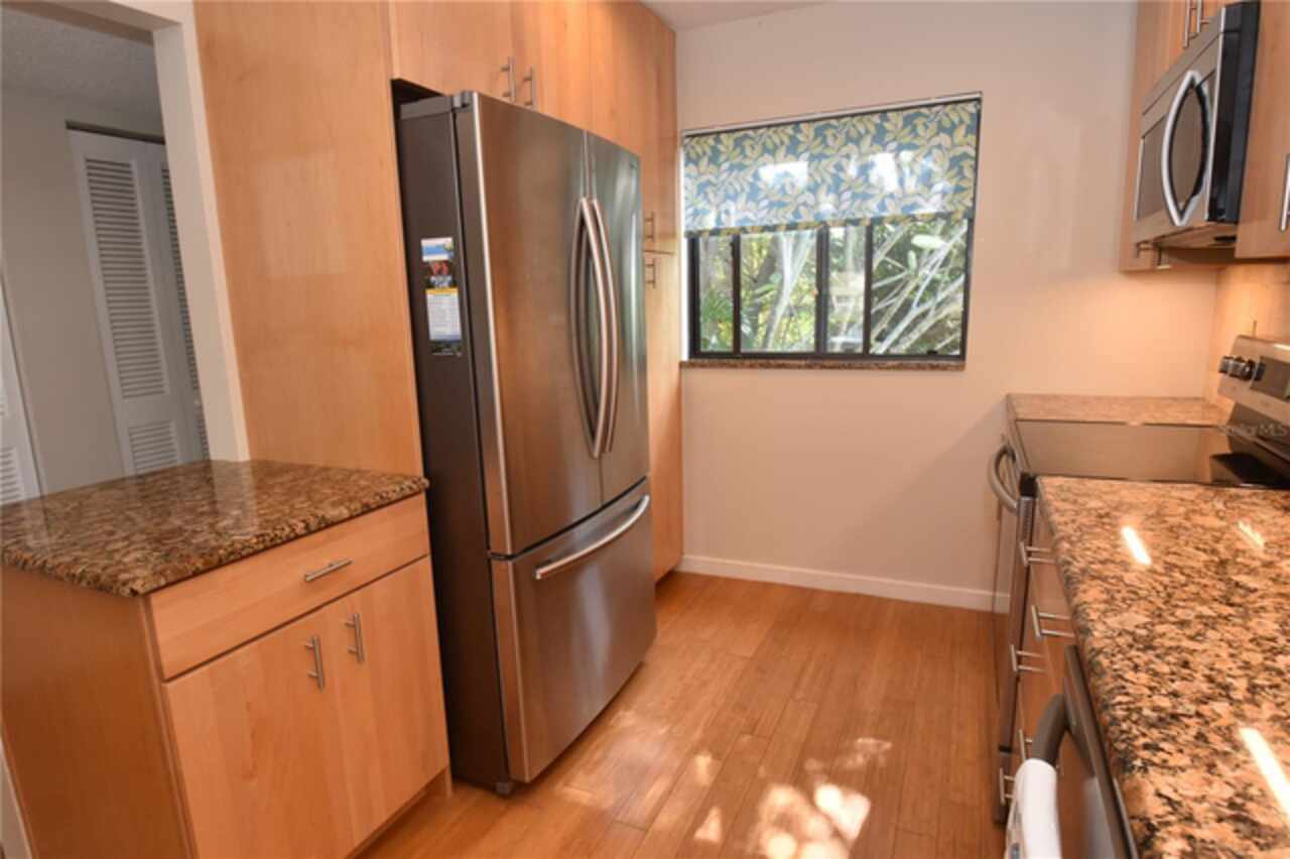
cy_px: 430
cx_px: 645
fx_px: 698
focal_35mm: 20
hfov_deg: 85.5
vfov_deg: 63.2
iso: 800
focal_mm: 13
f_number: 5
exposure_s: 1/100
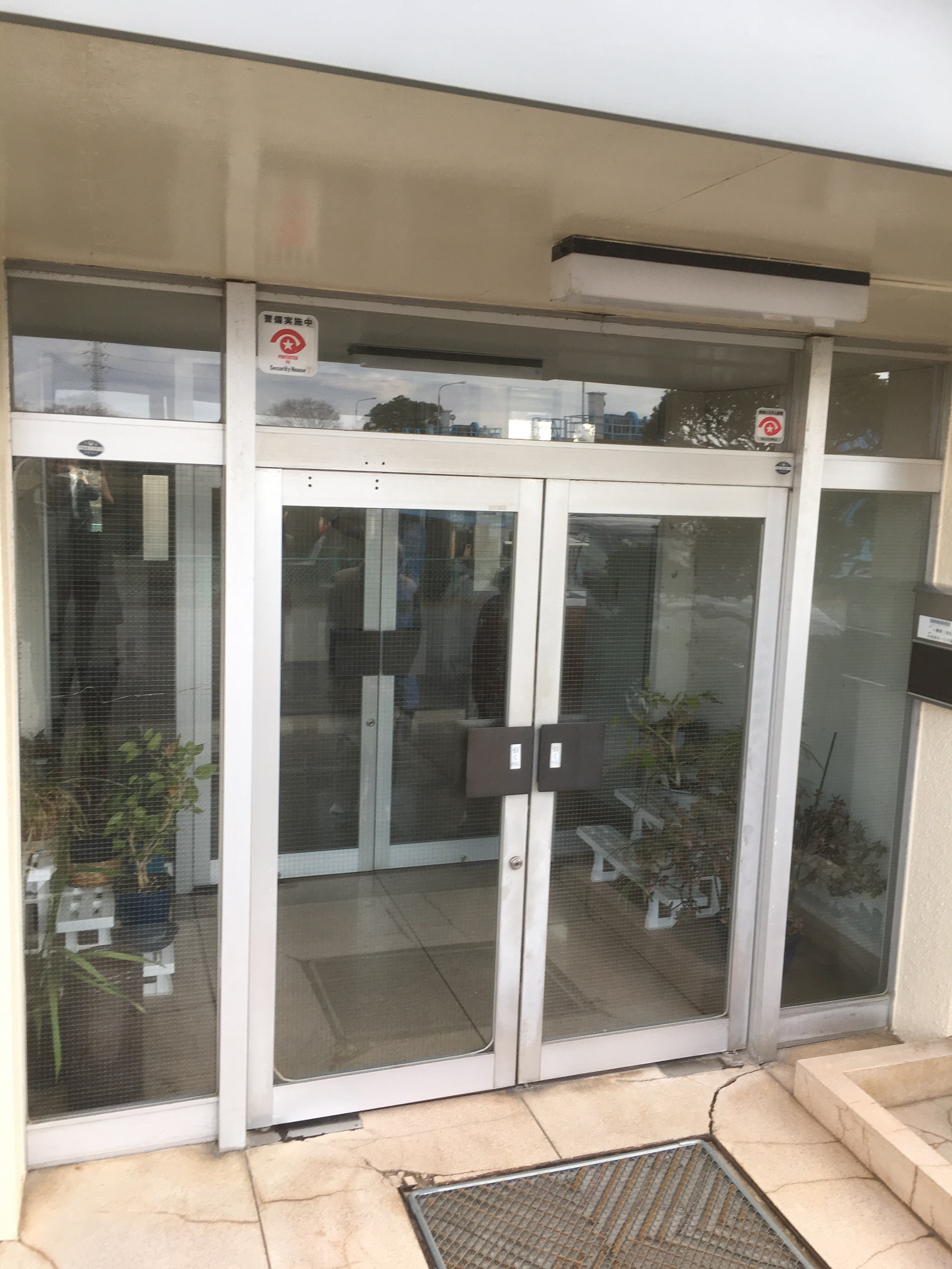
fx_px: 1063
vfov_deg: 61.7
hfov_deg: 48.2
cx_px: 476
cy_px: 634
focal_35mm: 29
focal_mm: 4.15
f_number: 2.2
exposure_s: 1/120
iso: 32
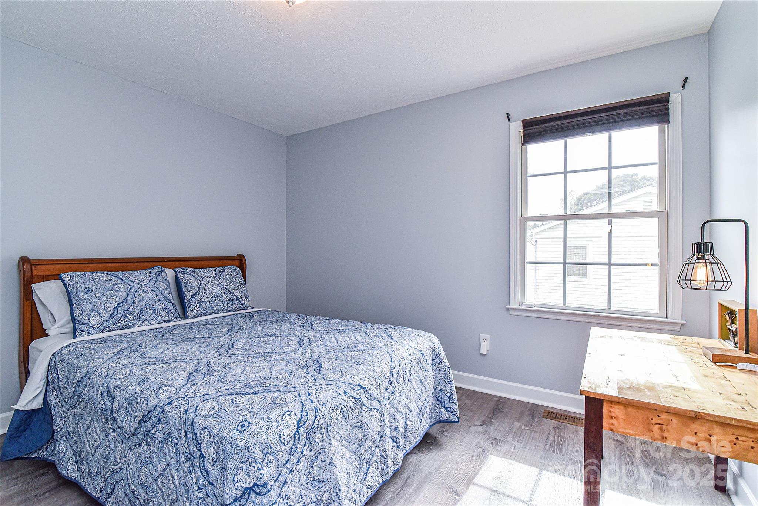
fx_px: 337
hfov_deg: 96.7
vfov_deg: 73.8
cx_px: 379
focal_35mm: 16
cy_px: 253
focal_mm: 16
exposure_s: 1/200
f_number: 10
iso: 1250
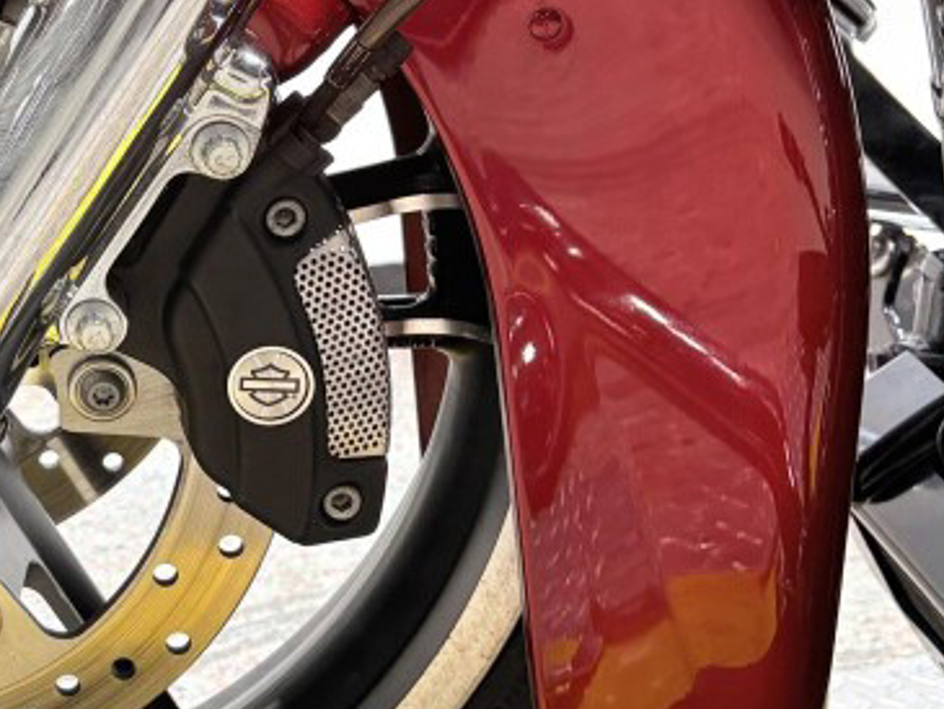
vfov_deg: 19.2
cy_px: 155
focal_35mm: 76
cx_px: -128
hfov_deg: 23.8
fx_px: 2073
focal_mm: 5.96
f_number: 1.6
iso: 100
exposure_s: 1/120
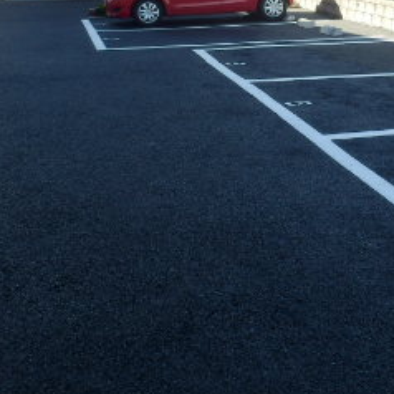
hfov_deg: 29.9
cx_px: 252
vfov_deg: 29.2
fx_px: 734
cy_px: 61
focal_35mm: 57
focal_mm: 4.2
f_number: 3
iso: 80
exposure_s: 1/250
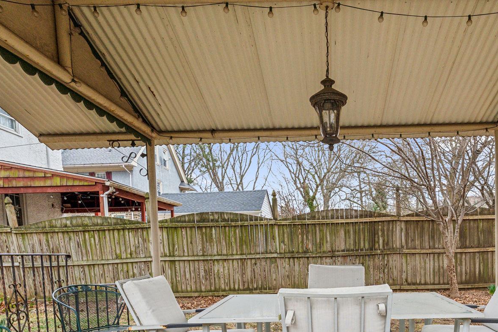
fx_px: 399
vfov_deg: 43.9
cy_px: 243
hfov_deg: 62.0
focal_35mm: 29
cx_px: 339
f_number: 11
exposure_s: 1/125
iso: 640
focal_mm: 16.5
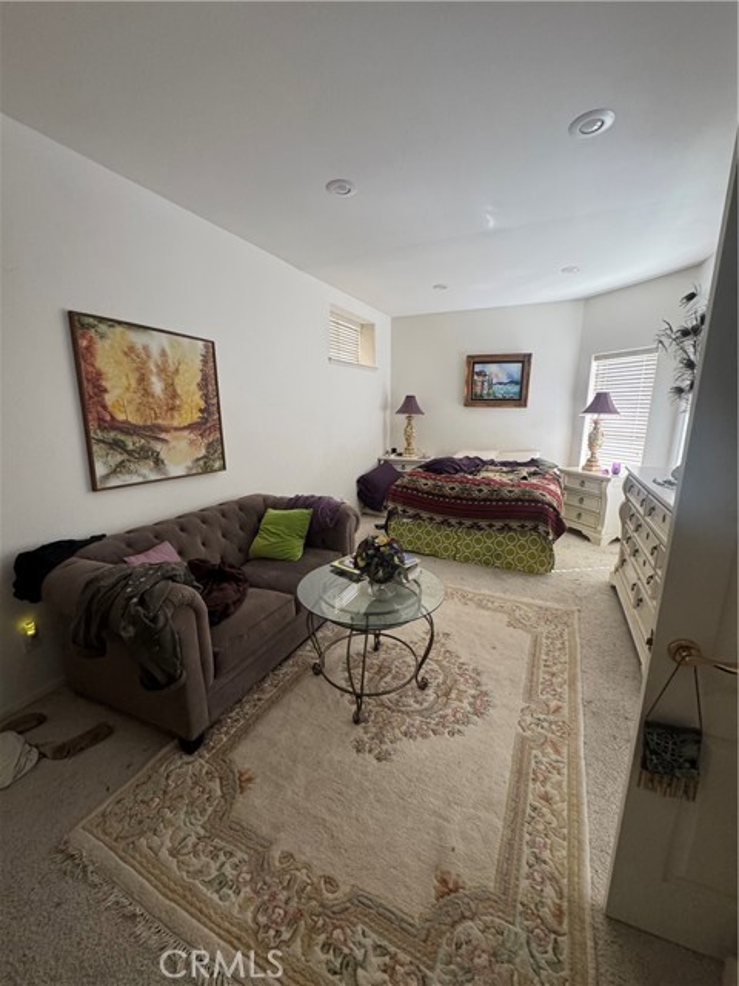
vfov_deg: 102.1
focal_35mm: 14
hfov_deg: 85.7
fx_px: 399
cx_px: 370
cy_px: 493
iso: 320
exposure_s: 1/120
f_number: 2.2
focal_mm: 2.22
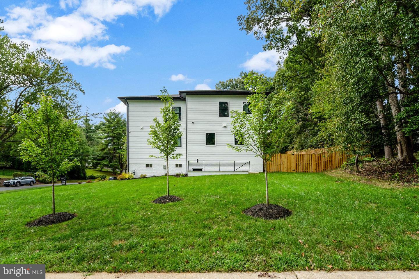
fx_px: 186
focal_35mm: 16
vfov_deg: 73.7
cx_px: 210
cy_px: 140
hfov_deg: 96.7
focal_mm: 16
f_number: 8
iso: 1250
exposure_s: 1/1000
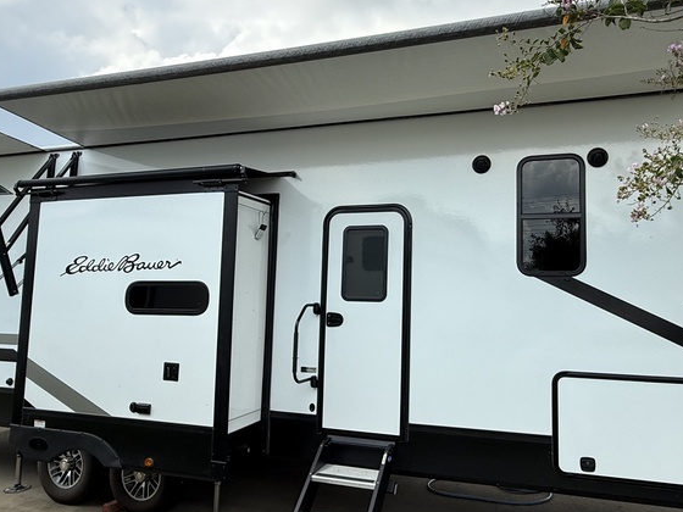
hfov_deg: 68.8
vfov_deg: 54.9
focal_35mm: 25
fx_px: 493
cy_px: 260
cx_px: 402
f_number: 2.2
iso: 50
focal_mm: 2.22
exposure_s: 1/1312
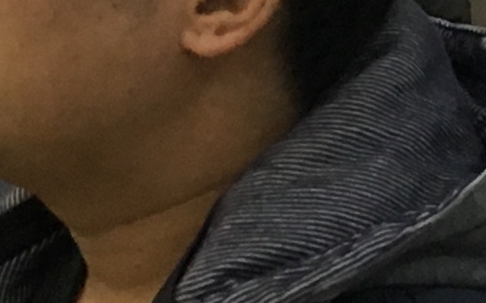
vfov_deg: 5.1
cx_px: 793
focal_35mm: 244
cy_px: -528
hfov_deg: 8.4
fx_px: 3230
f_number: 2.2
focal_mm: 4.15
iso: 125
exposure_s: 1/33
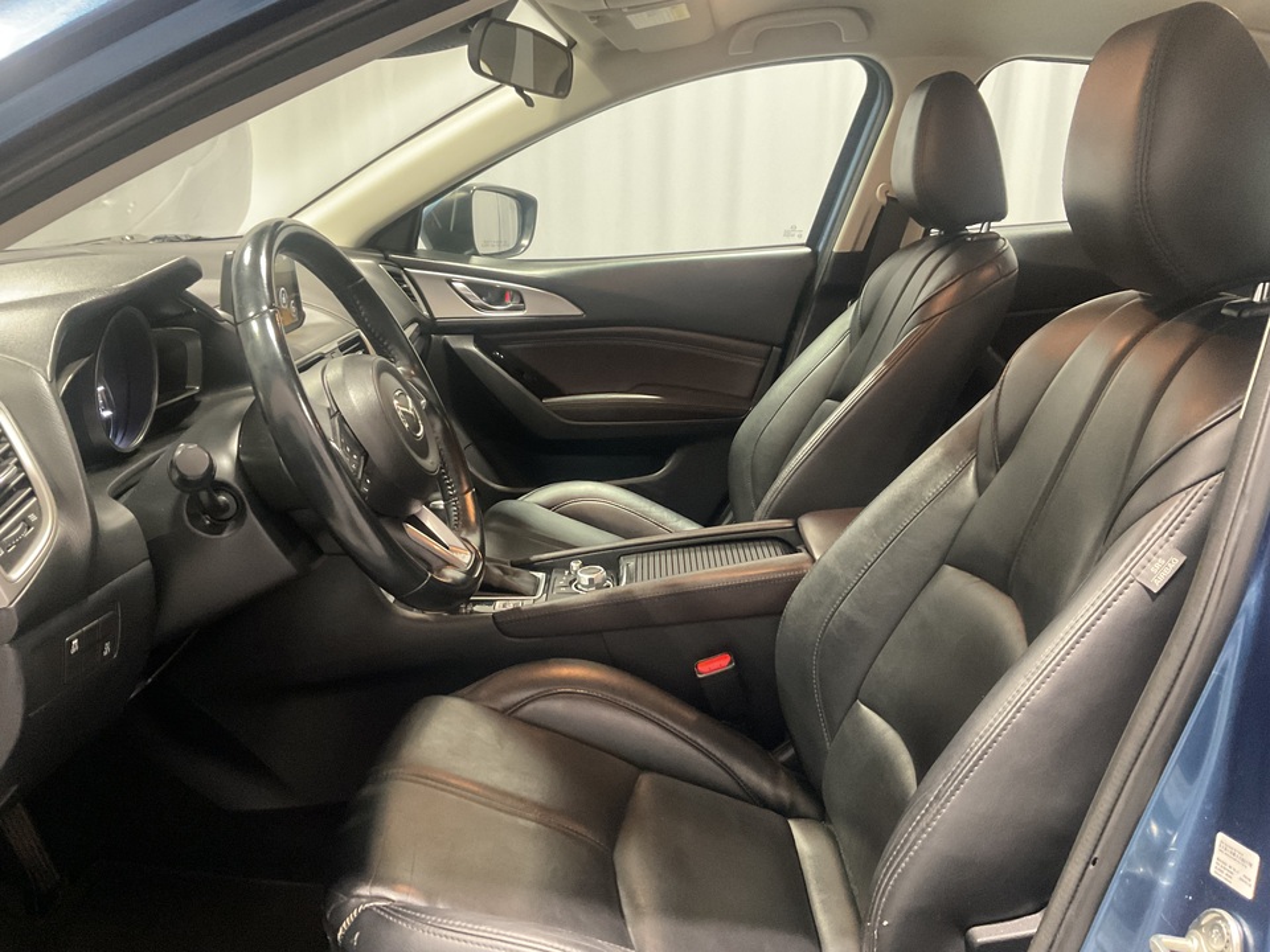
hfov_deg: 61.7
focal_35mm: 29
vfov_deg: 48.2
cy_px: 476
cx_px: 635
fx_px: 1064
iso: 320
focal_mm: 3
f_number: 1.8
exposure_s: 1/30
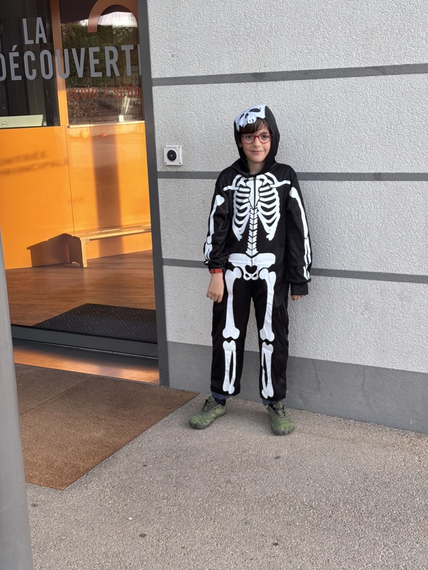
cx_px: 214
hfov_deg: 28.0
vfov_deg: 36.8
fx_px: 857
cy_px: 285
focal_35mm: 52
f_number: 1.6
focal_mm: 5.96
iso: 32
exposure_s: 1/312
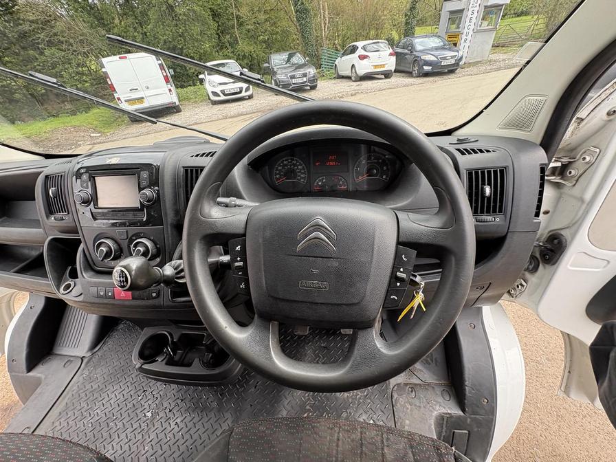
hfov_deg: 102.1
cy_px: 231
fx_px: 249
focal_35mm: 14
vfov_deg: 85.7
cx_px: 308
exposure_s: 1/99
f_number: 2.2
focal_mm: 2.22
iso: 80
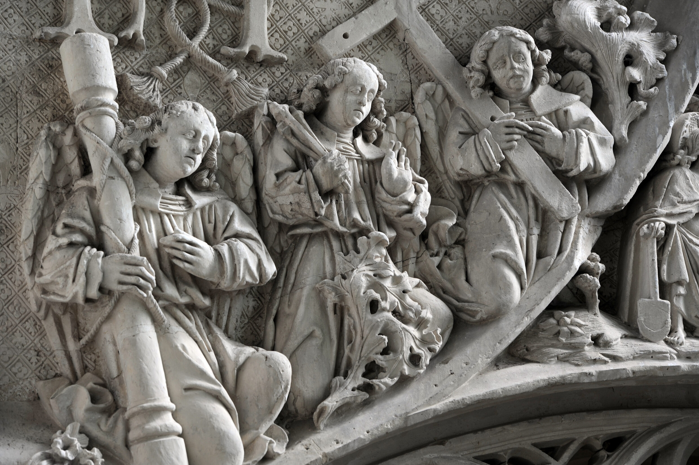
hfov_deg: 12.5
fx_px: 3202
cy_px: 232
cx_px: 350
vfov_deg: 8.3
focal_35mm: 165
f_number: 7.1
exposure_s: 1/25
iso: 200
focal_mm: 165
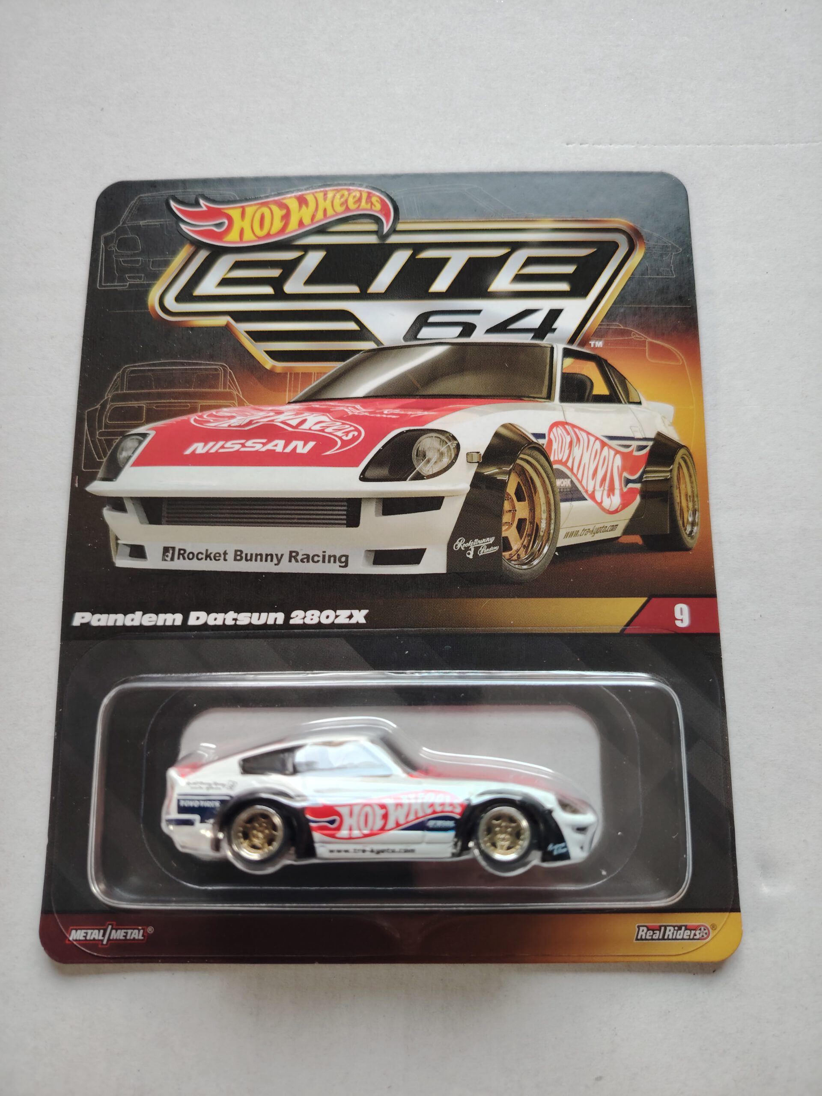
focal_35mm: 24
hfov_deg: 56.8
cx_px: 411
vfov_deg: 71.6
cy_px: 548
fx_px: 760
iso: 809
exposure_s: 1/50
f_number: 1.75
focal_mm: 5.25
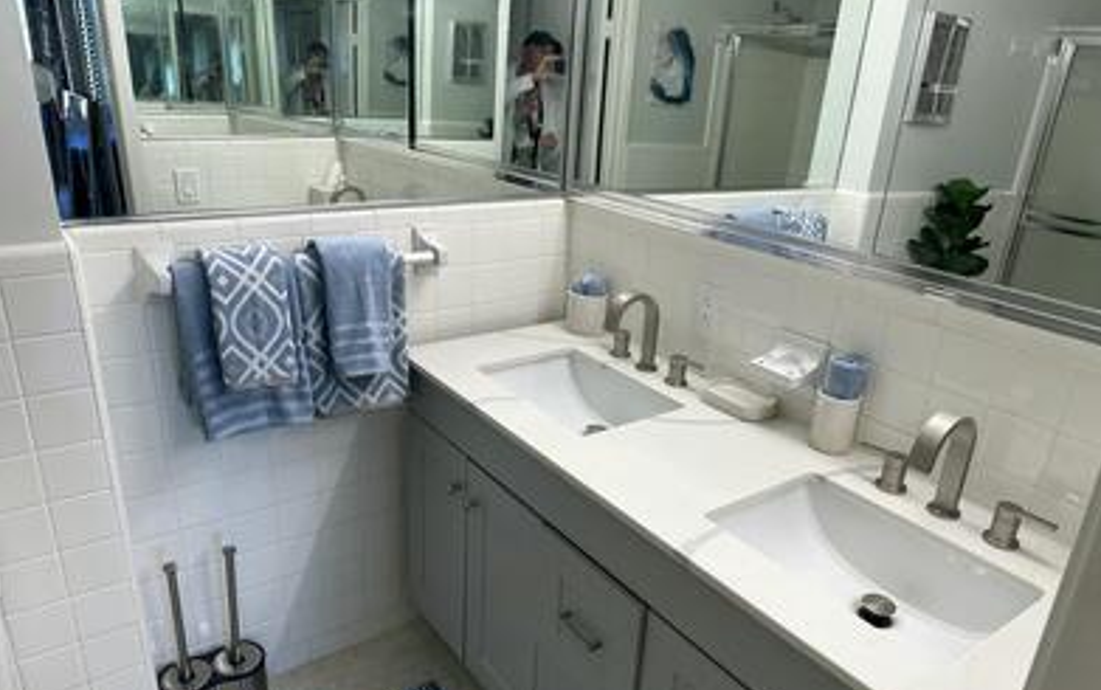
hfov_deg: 70.4
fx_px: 781
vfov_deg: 47.6
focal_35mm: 26
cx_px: 560
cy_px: 389
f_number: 1.78
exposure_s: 1/120
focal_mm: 6.86
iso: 80
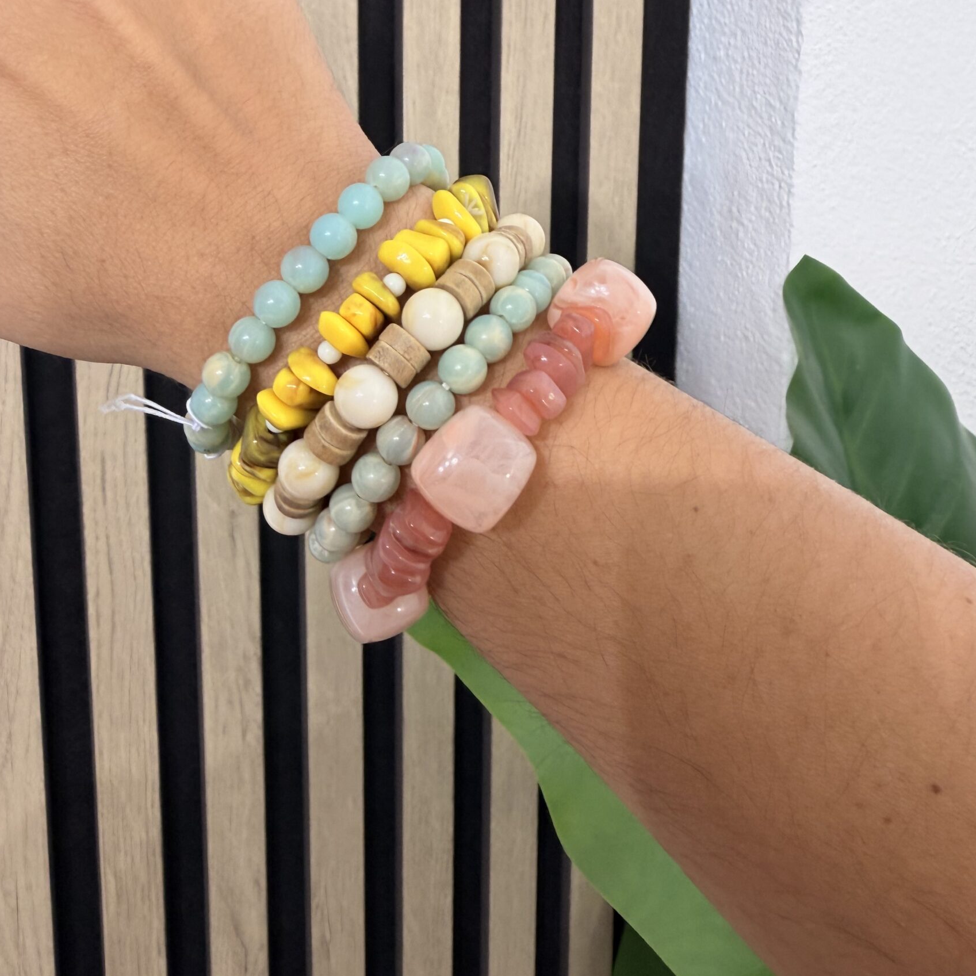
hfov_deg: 51.1
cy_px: 329
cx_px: 465
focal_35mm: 32
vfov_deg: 50.2
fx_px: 1021
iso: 100
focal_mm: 2.22
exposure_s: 1/100
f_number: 2.2
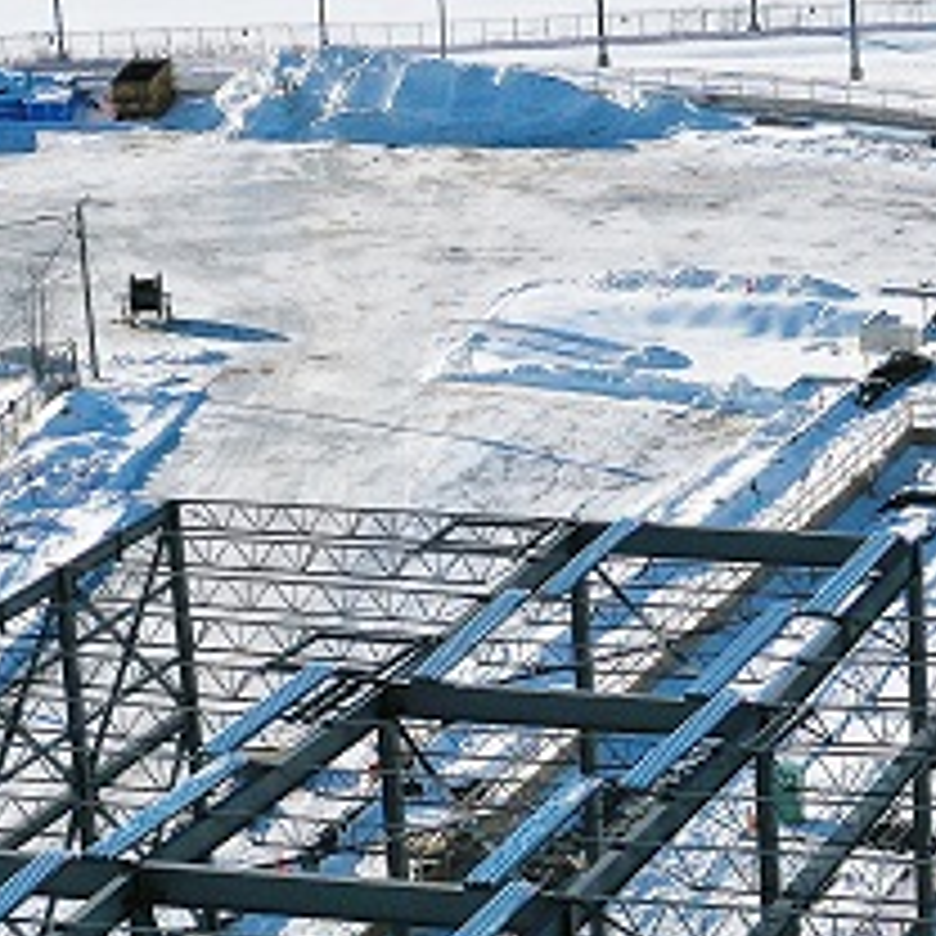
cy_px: 693
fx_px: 3824
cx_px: 1159
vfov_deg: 13.9
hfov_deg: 13.5
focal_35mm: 125
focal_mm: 10.26
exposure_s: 1/1000
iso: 100
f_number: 7.1
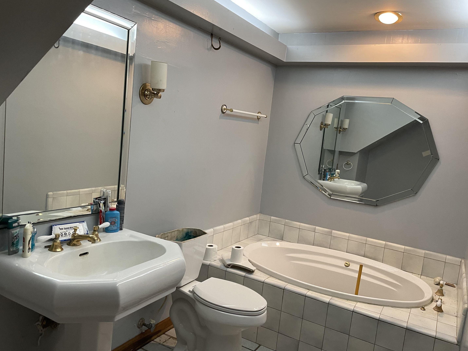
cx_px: 246
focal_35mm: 28
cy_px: 181
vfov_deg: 49.7
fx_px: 379
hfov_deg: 63.4
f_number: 1.6
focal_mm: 4.2
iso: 160
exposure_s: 1/60
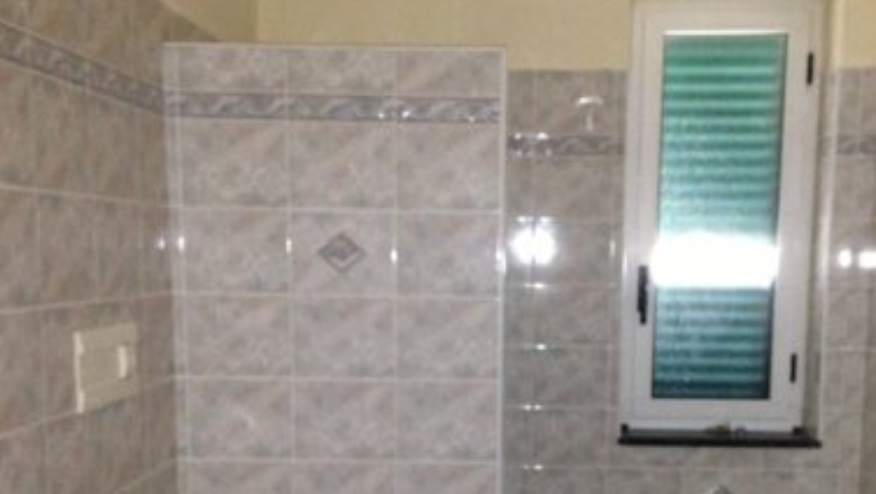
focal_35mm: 49
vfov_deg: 24.1
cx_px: 506
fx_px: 1139
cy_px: 395
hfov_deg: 42.0
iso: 400
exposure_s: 1/16
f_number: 2.4
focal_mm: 4.13
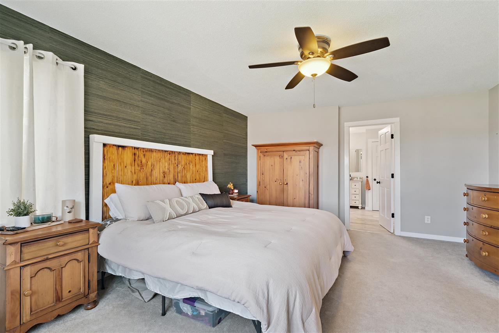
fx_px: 222
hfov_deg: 96.7
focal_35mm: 16
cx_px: 250
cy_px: 166
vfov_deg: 73.7
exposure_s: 1/2.5
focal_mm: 16
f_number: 10
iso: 400
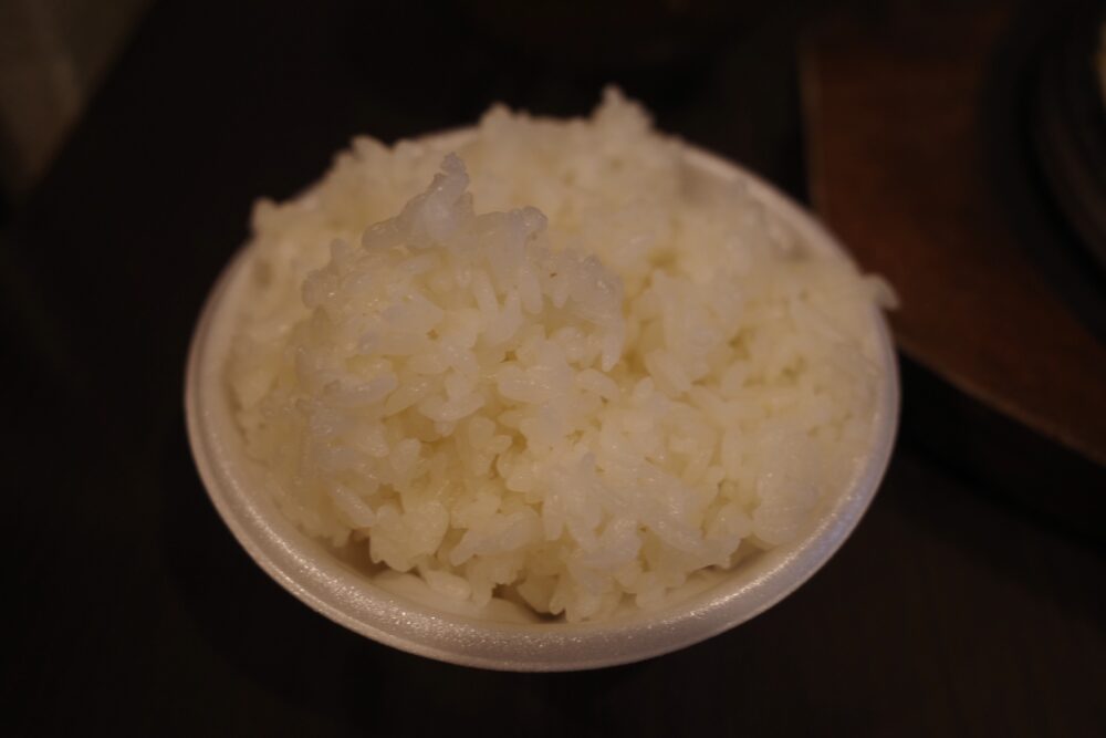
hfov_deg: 65.5
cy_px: 369
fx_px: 860
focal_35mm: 28
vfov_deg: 46.4
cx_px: 553
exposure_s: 1/30
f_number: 2.8
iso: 160
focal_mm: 18.3
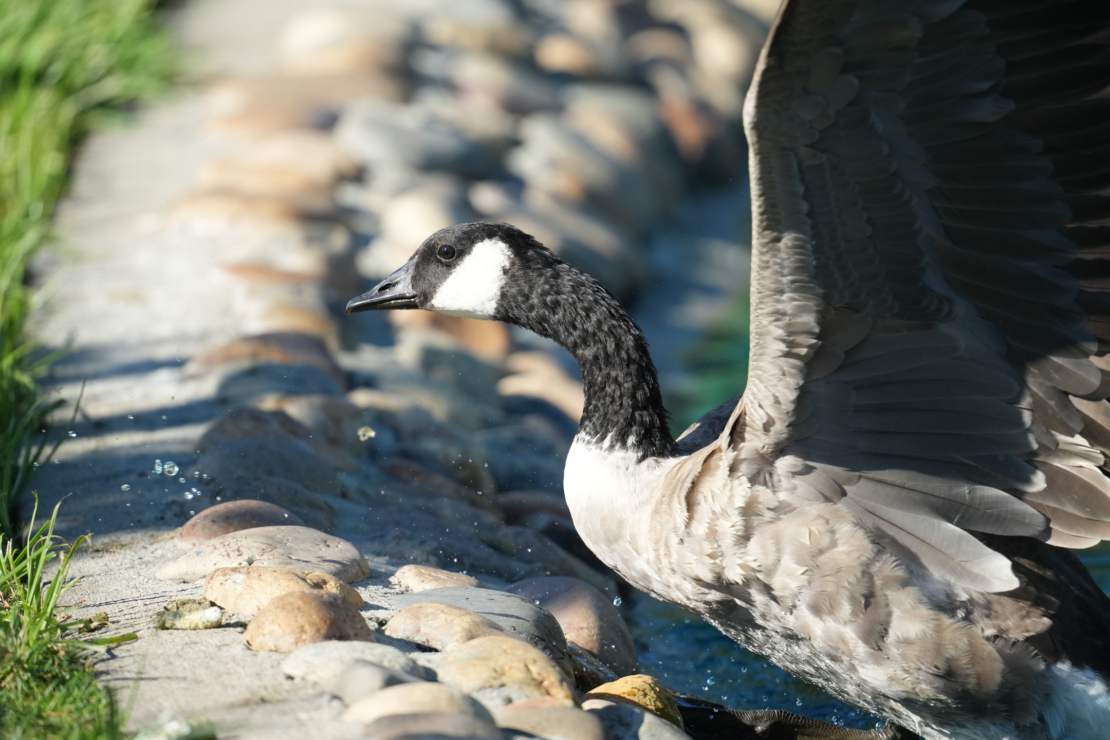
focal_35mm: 600
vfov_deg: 2.3
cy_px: 370
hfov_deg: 3.4
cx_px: 555
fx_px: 18499
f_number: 5.6
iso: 1250
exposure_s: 1/2000
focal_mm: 600
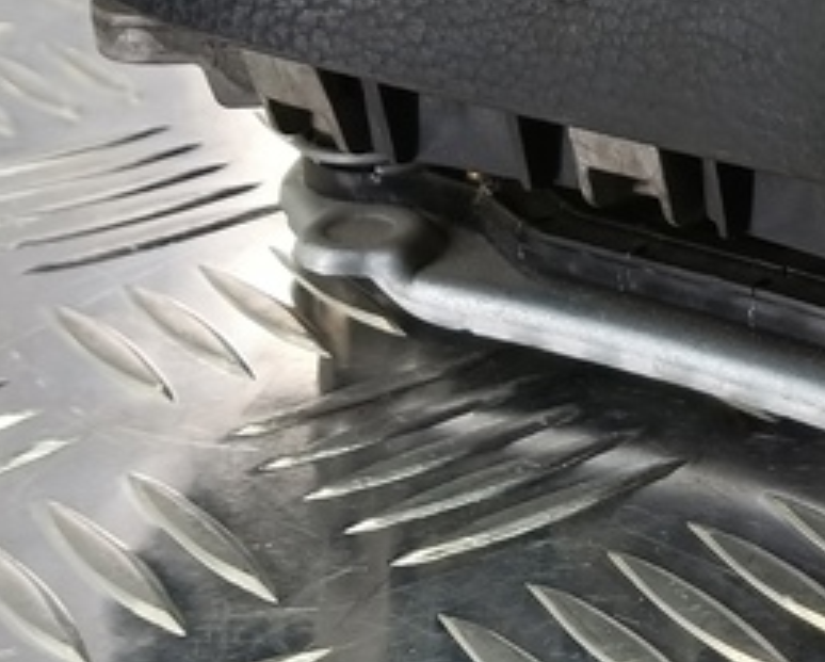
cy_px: 26
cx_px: 1170
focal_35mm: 89
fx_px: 2176
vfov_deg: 17.0
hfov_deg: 19.3
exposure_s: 1/50
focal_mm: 4.11
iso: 176
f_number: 1.6
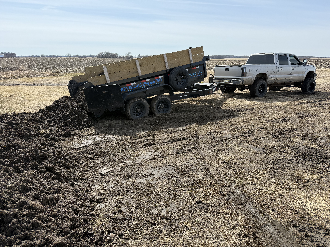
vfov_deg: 56.8
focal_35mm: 24
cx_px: 165
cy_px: 124
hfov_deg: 71.6
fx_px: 229
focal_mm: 6.76
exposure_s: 1/4167
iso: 100
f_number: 1.78
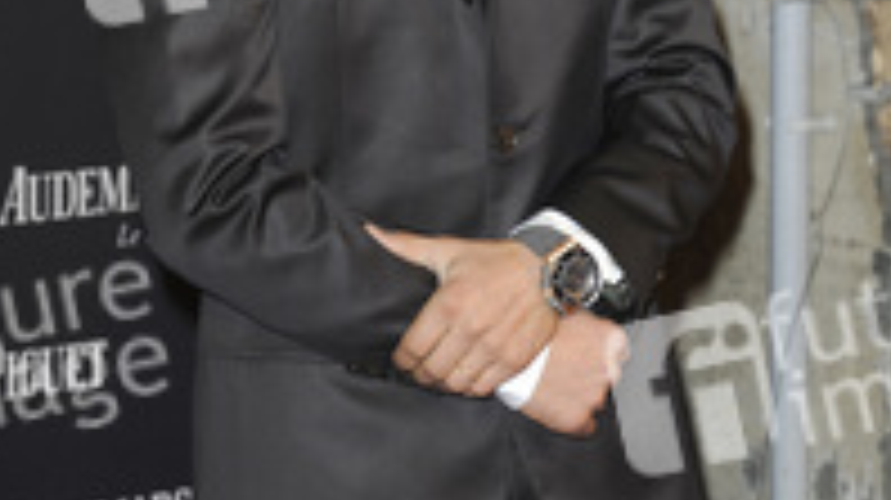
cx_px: 428
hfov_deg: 10.4
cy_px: 144
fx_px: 4887
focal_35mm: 207
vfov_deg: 5.8
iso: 400
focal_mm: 98
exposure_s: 1/160
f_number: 6.3
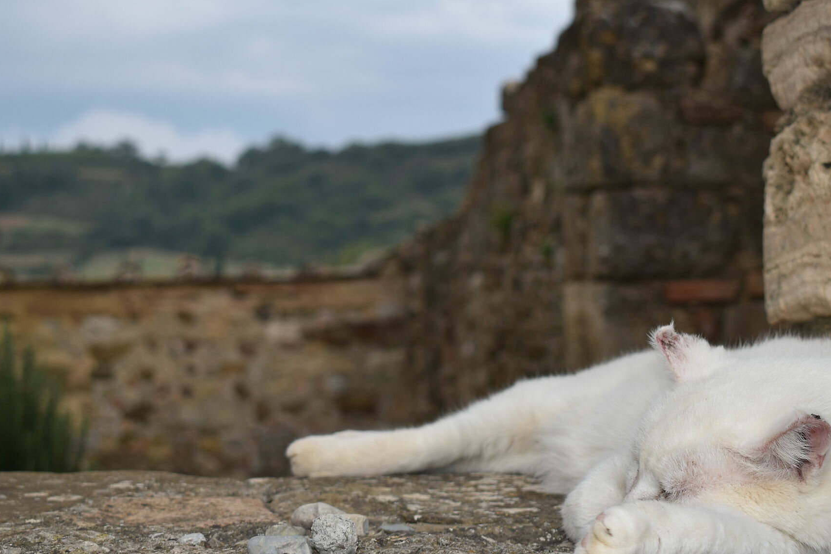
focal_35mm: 84
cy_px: 243
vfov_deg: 16.3
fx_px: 1939
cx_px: 490
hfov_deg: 24.2
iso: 100
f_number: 5.6
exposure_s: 1/125
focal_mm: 40
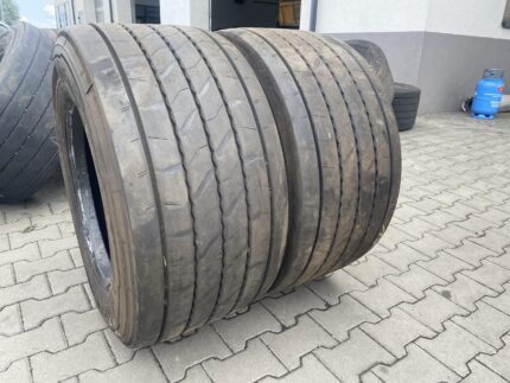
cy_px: 192
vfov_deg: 53.1
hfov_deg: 67.3
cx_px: 255
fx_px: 383
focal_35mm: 26
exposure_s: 1/436
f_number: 1.8
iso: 32
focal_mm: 4.25
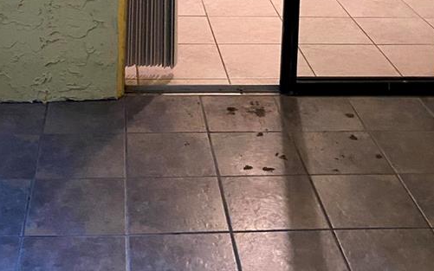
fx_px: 781
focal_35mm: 66
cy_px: -207
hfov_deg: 31.0
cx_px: 178
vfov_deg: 16.6
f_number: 1.8
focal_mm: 4.25
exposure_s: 1/60
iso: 400
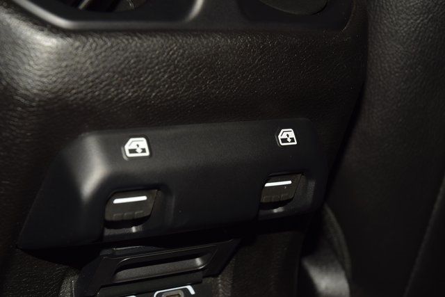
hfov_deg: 24.6
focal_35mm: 82
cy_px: 148
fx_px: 1020
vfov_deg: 16.6
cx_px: 222
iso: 100
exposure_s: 1/60
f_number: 8
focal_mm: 55
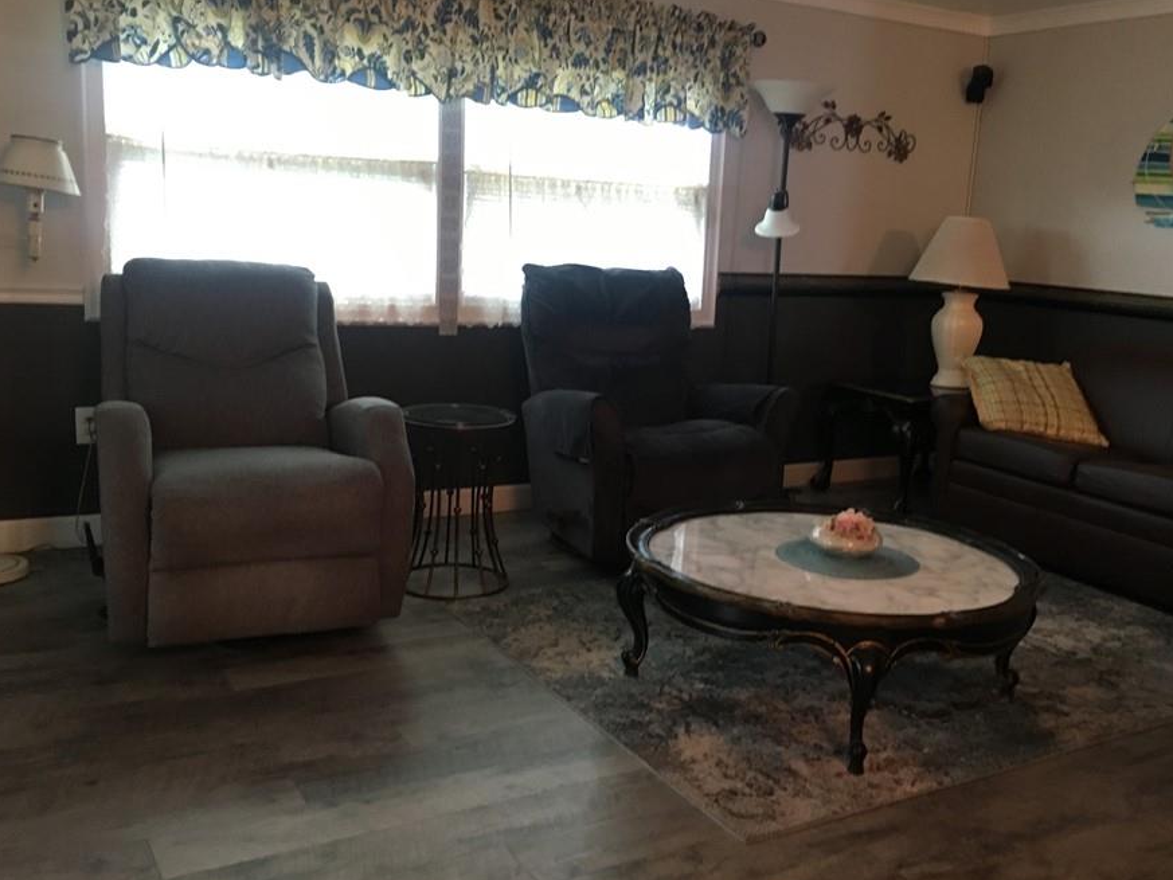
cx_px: 638
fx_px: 1152
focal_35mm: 34
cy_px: 443
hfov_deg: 53.9
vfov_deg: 41.8
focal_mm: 4.15
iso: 200
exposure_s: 1/20
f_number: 2.2
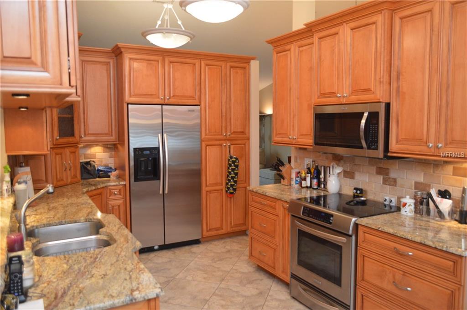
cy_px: 155
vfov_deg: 47.8
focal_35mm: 27
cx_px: 234
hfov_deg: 67.4
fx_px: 350
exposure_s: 1/60
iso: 900
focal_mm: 18
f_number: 3.5
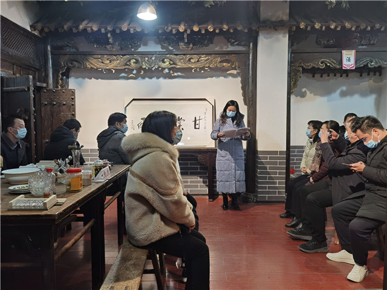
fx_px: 302
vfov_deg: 51.4
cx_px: 194
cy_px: 145
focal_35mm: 27
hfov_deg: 65.3
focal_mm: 6.71
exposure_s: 1/33.3
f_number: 1.9
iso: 320
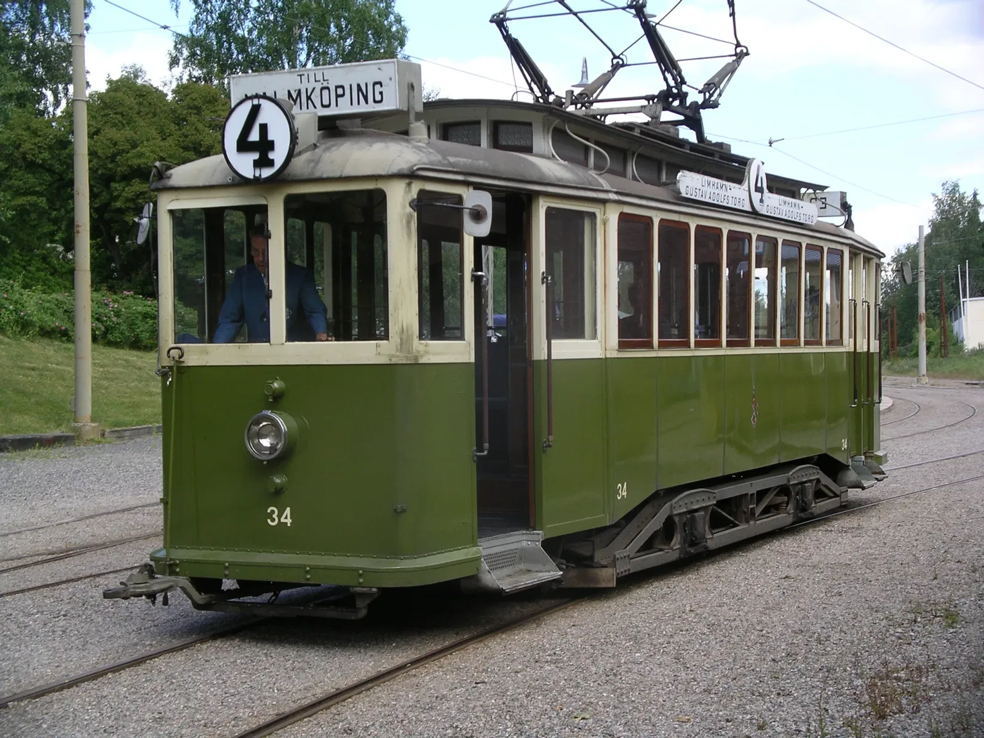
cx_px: 492
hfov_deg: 31.2
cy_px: 369
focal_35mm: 62
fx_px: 1762
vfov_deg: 23.7
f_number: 4.5
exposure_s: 1/241
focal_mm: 12.8
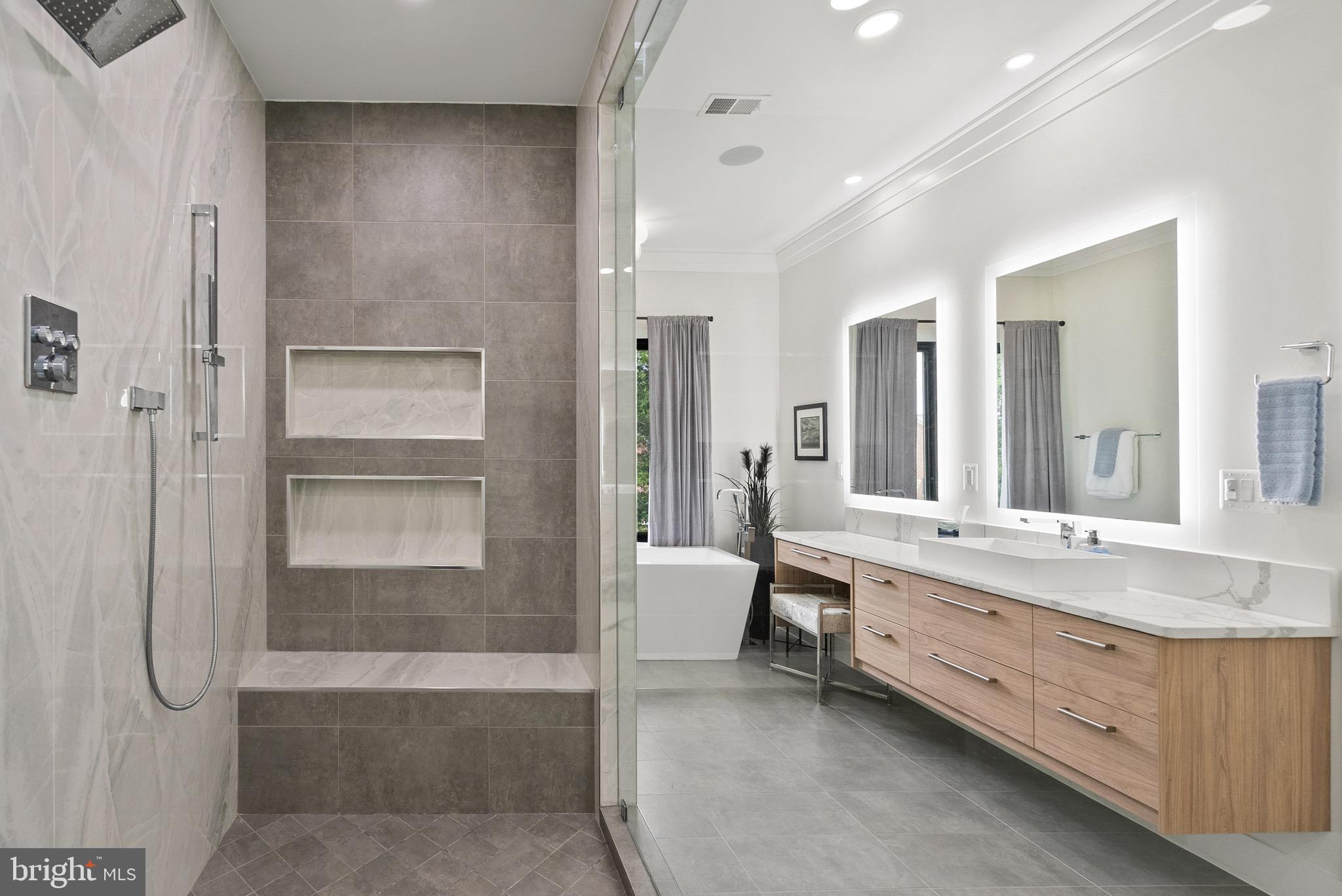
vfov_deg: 72.1
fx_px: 615
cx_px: 671
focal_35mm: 16
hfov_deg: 95.0
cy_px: 448
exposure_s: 1/25
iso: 800
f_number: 6.3
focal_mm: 16.5
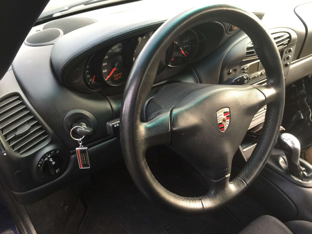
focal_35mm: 29
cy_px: 117
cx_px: 156
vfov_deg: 48.2
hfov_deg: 61.7
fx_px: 261
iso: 50
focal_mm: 4.15
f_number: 2.2
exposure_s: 1/33
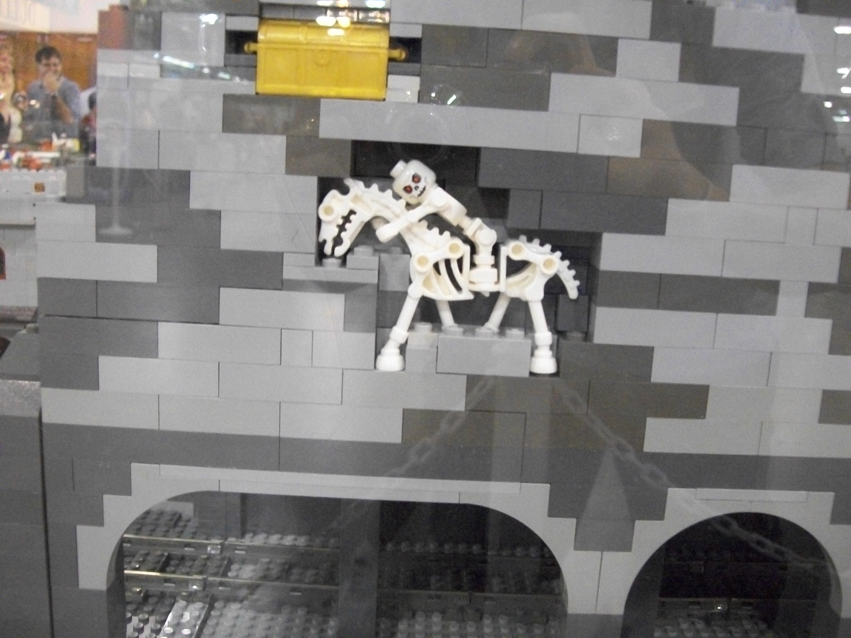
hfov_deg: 51.4
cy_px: 319
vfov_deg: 39.7
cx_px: 426
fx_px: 885
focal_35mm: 36
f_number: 2.7
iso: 640
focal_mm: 6
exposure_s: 1/40
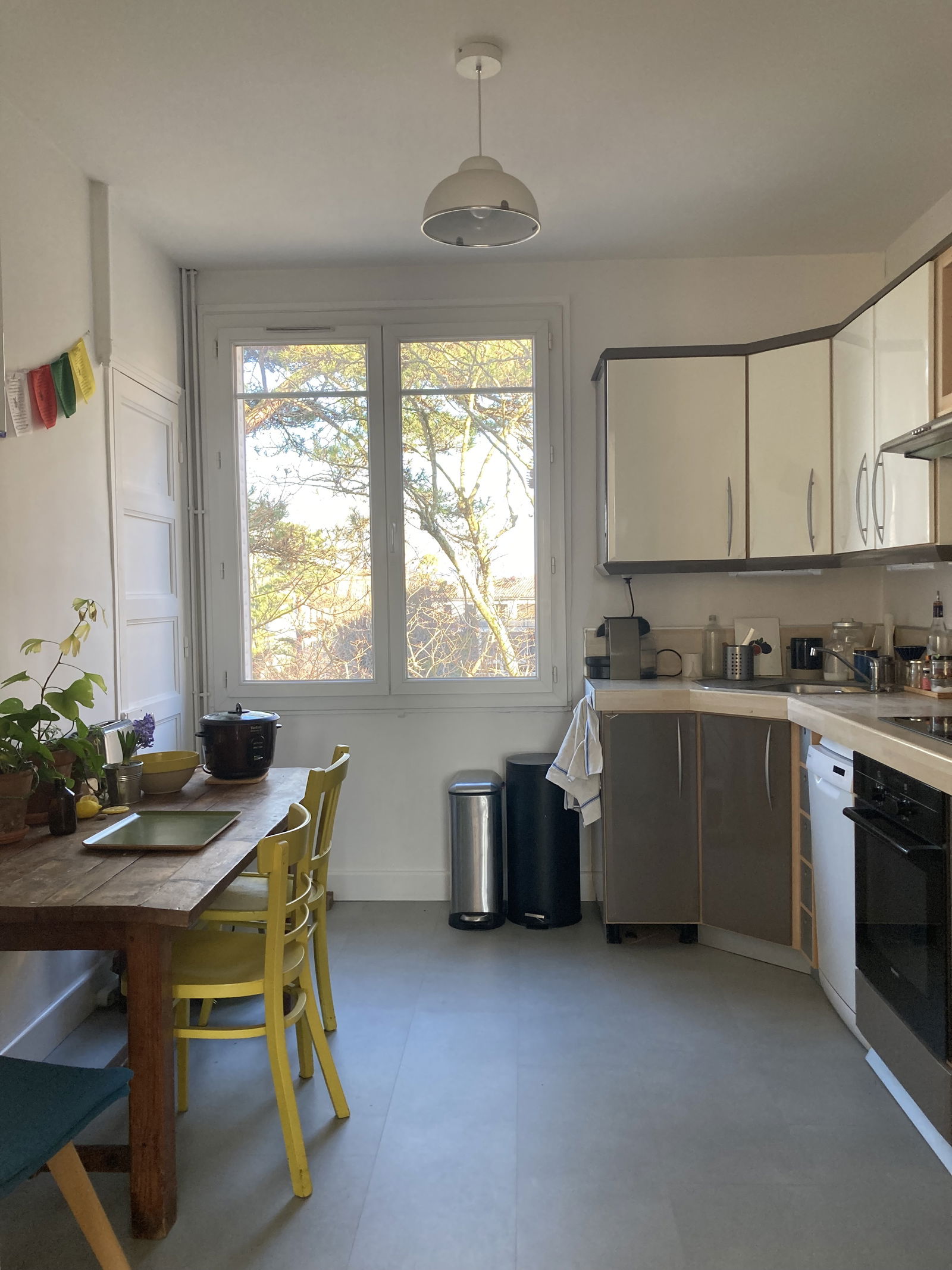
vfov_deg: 63.4
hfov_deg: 49.7
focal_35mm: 28
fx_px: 1027
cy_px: 635
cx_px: 476
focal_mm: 3.99
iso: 80
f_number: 1.8
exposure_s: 1/121
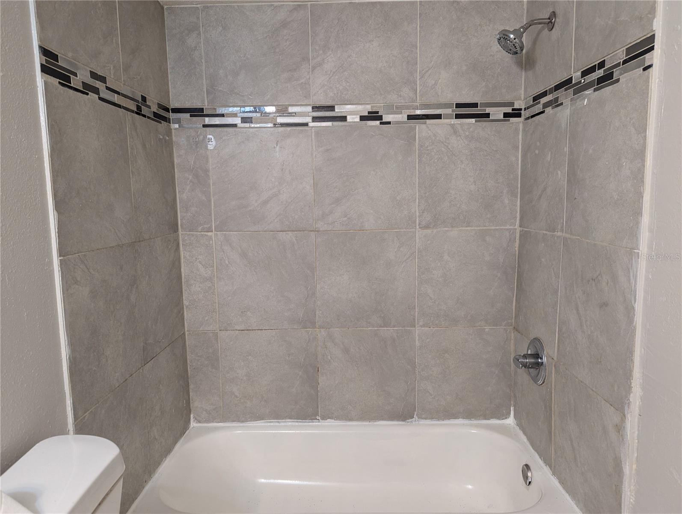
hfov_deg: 71.5
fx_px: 473
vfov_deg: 56.9
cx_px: 341
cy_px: 257
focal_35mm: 24
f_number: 1.85
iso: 213
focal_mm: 6.81
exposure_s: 1/40
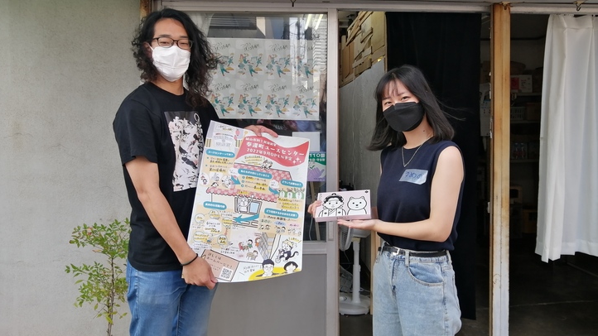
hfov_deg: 64.3
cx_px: 297
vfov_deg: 38.6
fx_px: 476
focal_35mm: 30
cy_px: 122
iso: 50
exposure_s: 1/149
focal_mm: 3.62
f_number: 1.8
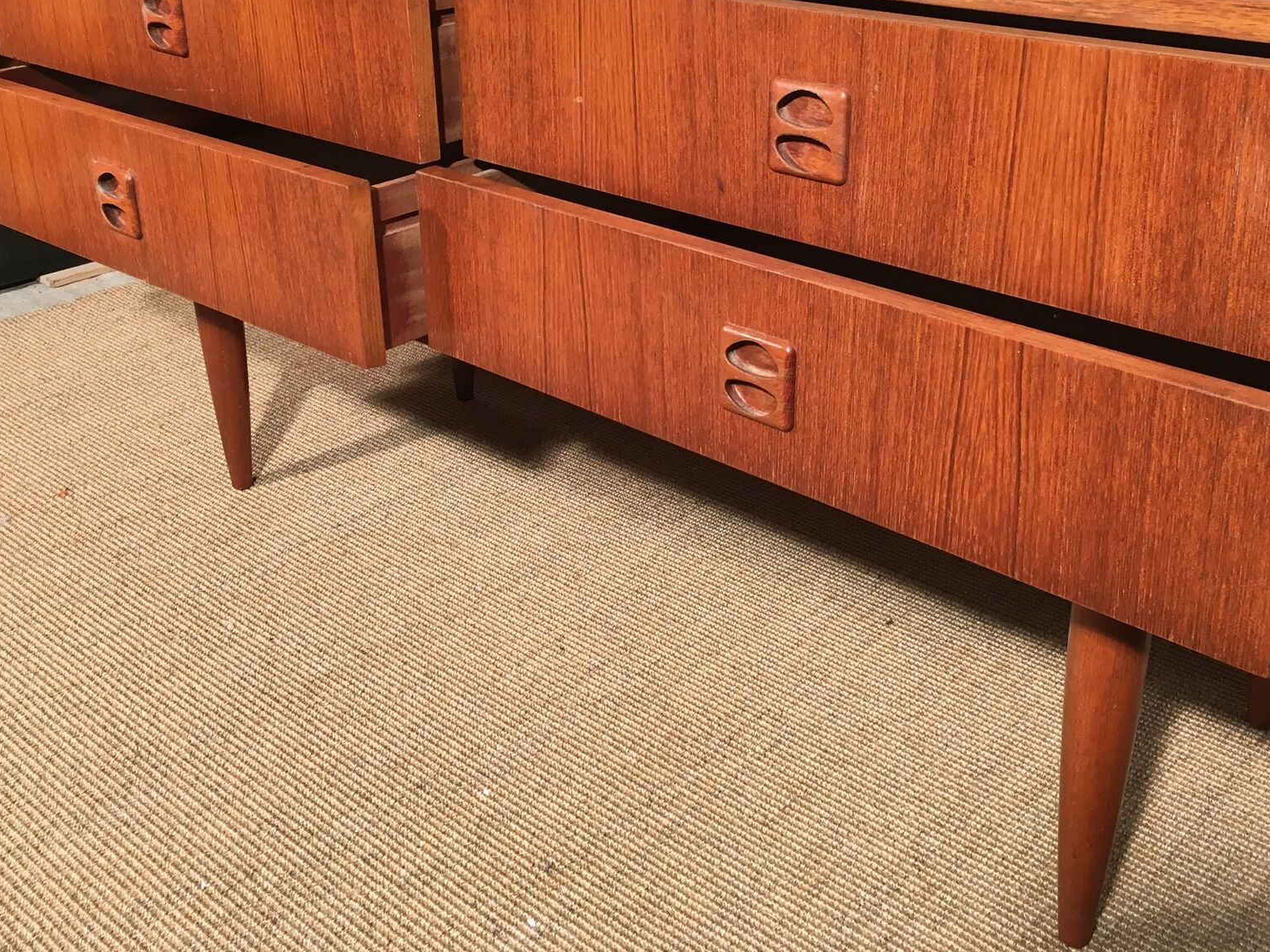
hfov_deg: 47.9
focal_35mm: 39
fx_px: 1431
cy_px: 338
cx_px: 658
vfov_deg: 36.5
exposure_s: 1/33
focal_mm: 4.15
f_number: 2.2
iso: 64
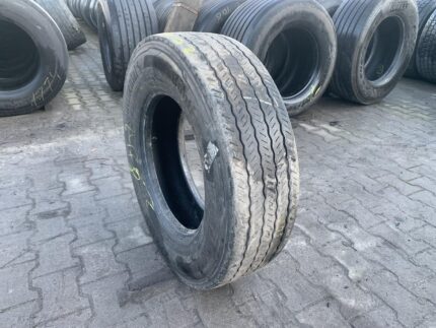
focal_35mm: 26
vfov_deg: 53.1
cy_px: 164
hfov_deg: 67.3
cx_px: 218
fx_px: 328
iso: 100
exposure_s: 1/105
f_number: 1.8
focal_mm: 4.25
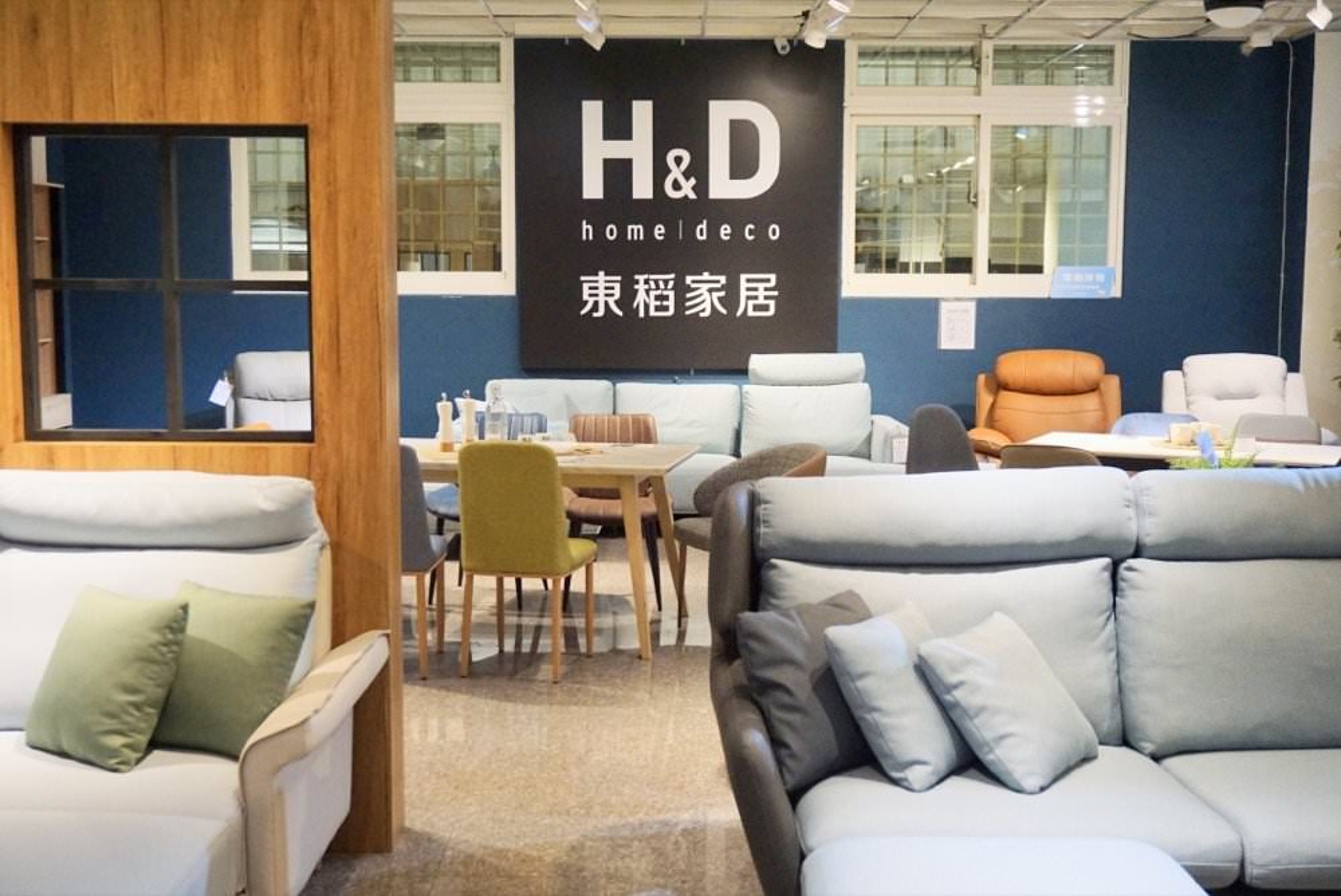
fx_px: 1565
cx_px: 670
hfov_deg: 46.4
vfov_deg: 31.9
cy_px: 448
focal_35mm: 42
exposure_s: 1/160
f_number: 4.5
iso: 2500
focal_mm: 28
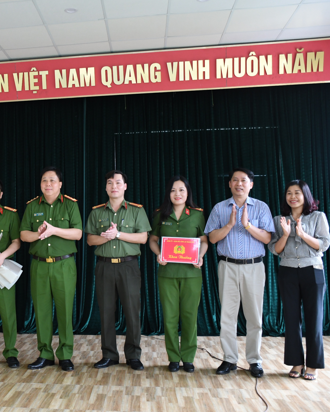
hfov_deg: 33.5
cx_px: 48
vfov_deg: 42.9
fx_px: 525
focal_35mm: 43
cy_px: 208
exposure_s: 1/200
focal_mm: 20
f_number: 3.5
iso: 1250
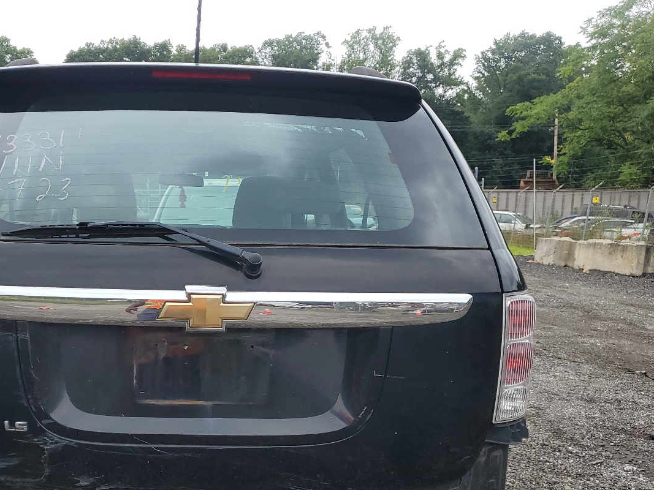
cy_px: 343
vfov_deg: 36.3
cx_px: 198
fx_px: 737
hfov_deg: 46.8
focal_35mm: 39
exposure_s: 1/833
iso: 50
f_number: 1.5
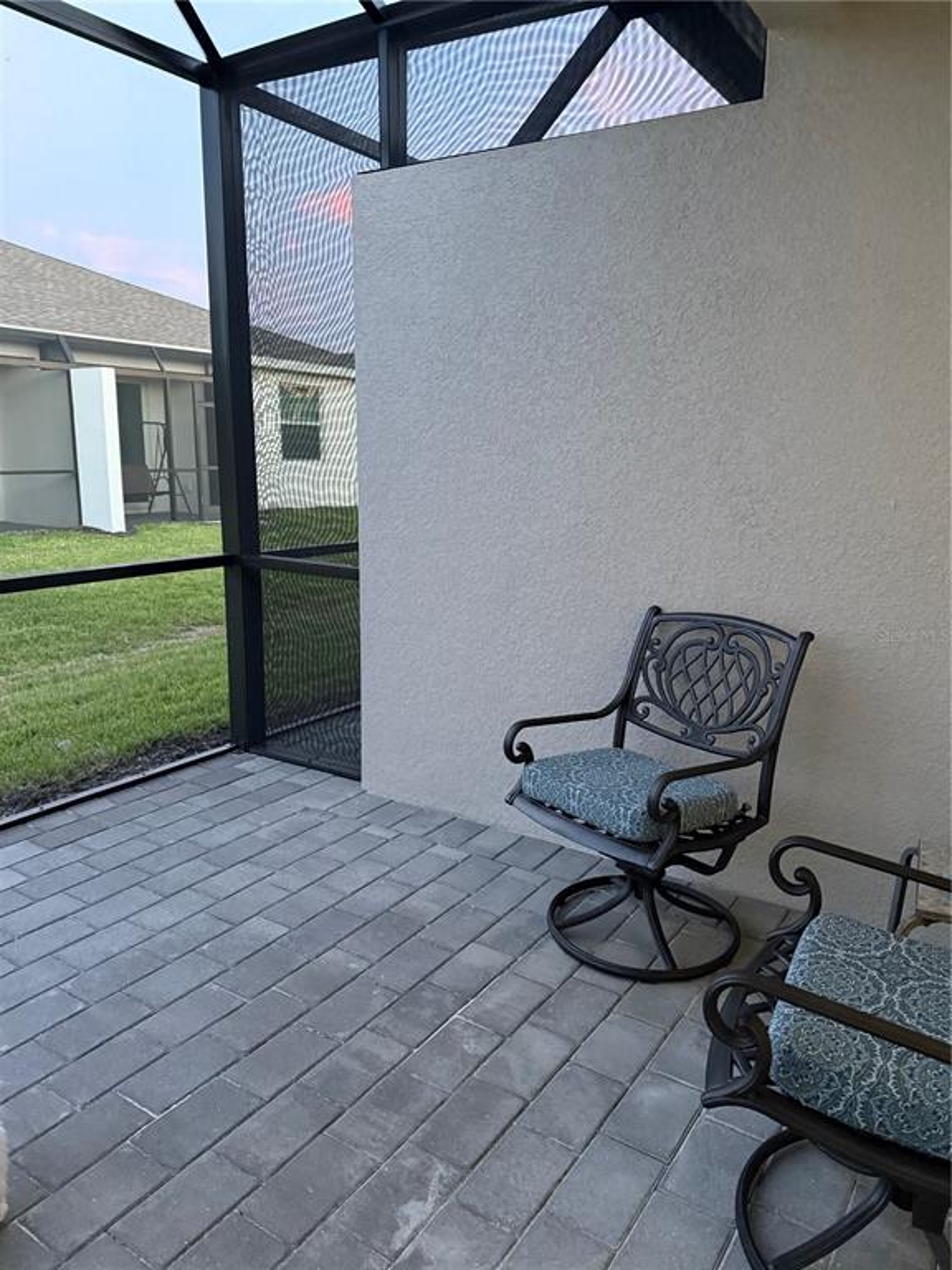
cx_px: 476
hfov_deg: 56.8
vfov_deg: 71.6
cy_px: 635
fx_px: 880
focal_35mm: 24
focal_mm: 6.76
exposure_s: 1/40
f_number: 1.78
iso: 1000
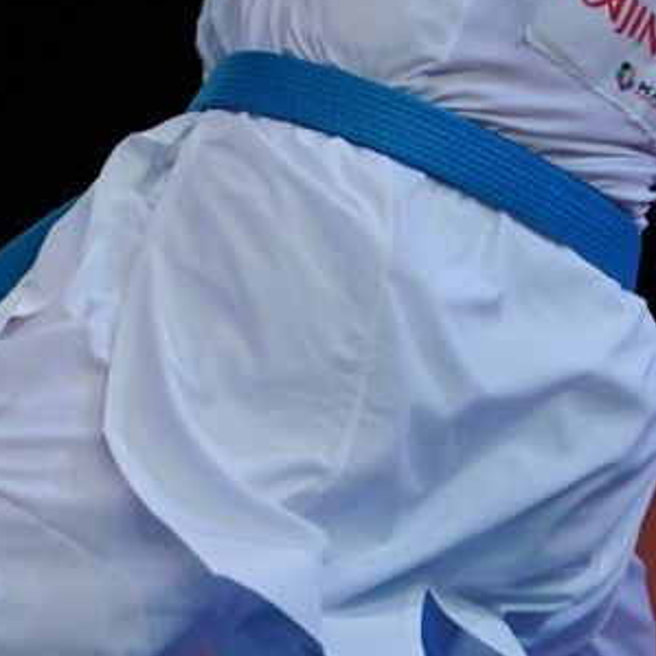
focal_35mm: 1022
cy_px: -344
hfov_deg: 1.7
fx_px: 21912
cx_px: -494
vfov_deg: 1.7
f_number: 2.8
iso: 500
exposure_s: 1/1000
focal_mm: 200
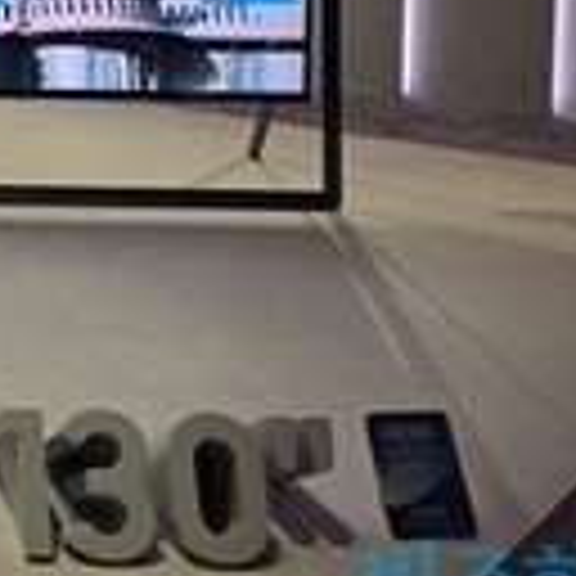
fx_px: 1224
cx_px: -216
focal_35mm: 65
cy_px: -27
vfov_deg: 25.0
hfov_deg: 22.9
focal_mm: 6.3
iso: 25
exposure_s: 1/120
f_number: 1.7
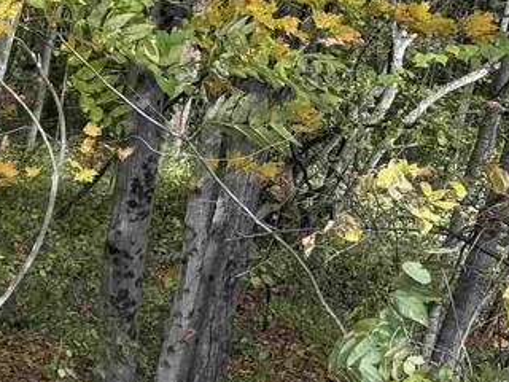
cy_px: 253
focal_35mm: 96
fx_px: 1412
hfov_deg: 16.1
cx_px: -493
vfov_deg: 15.4
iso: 80
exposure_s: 1/750
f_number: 1.78
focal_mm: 6.76
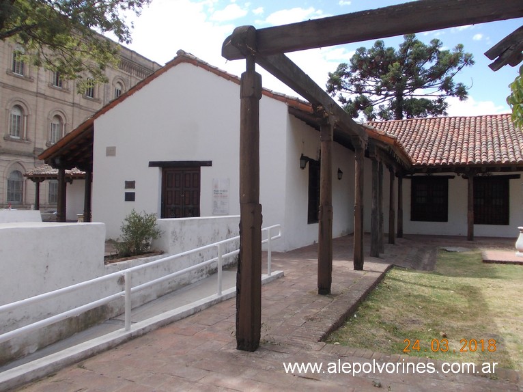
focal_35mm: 28
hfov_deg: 63.5
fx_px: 423
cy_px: 196
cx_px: 262
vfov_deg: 49.7
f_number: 5.4
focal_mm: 4
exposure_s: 1/160
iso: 80
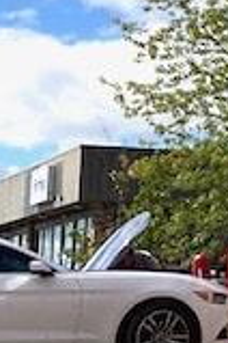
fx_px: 1567
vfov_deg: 12.4
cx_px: 813
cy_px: 135
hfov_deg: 6.9
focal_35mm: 165
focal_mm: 3.99
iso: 20
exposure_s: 1/3040
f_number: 1.8
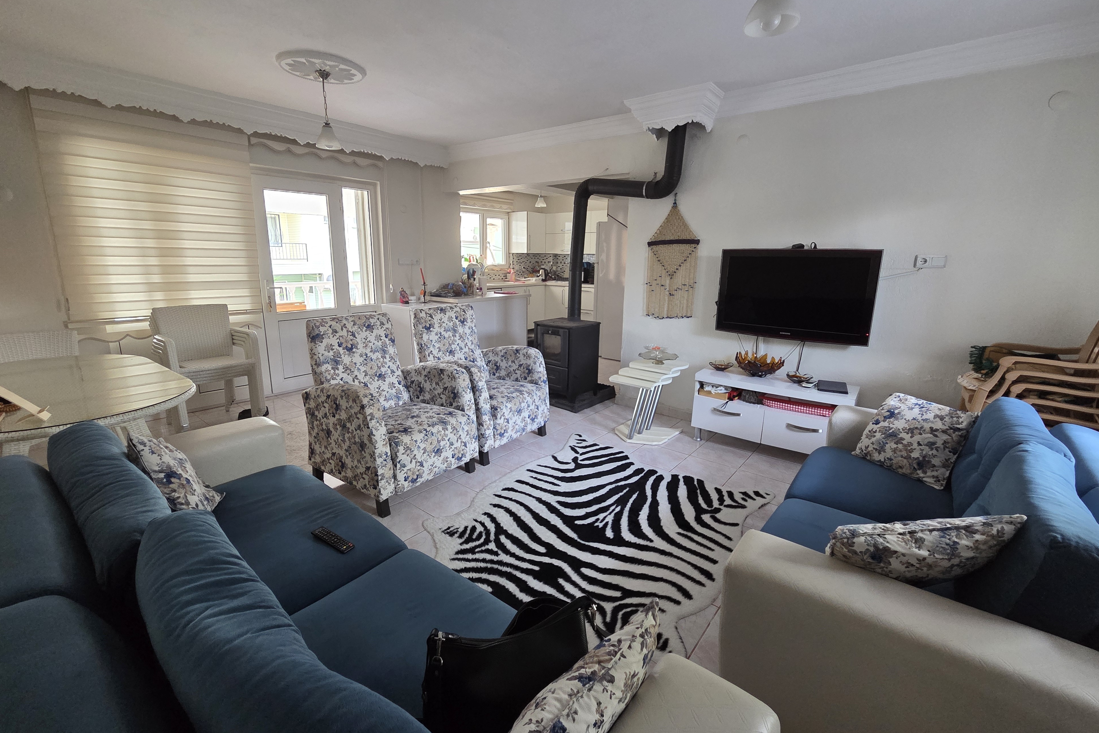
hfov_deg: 104.2
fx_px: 427
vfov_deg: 81.2
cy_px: 355
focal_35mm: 14
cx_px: 535
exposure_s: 1/50
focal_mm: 2.2
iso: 500
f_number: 2.2
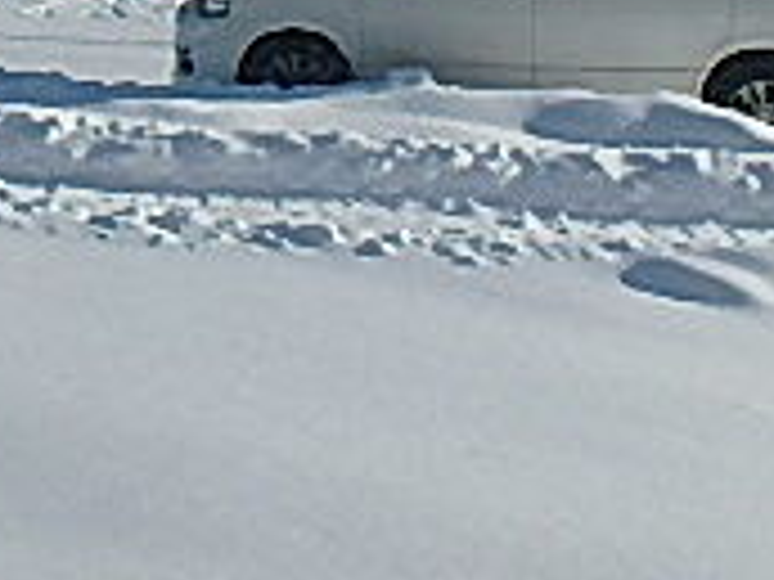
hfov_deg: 22.0
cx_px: -284
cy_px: -207
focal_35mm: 78
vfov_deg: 17.5
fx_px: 1744
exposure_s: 1/800
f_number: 6
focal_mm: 3.7
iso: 125
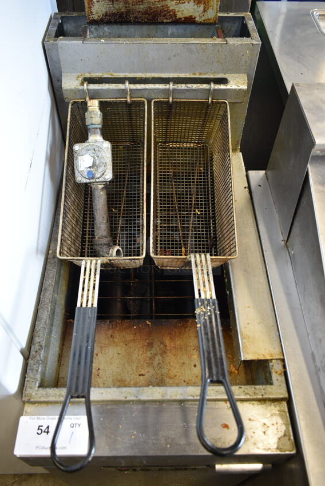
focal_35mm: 29
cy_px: 245
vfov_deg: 63.6
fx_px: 392
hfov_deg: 45.0
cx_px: 157
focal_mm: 18
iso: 500
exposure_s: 1/30
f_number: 3.5
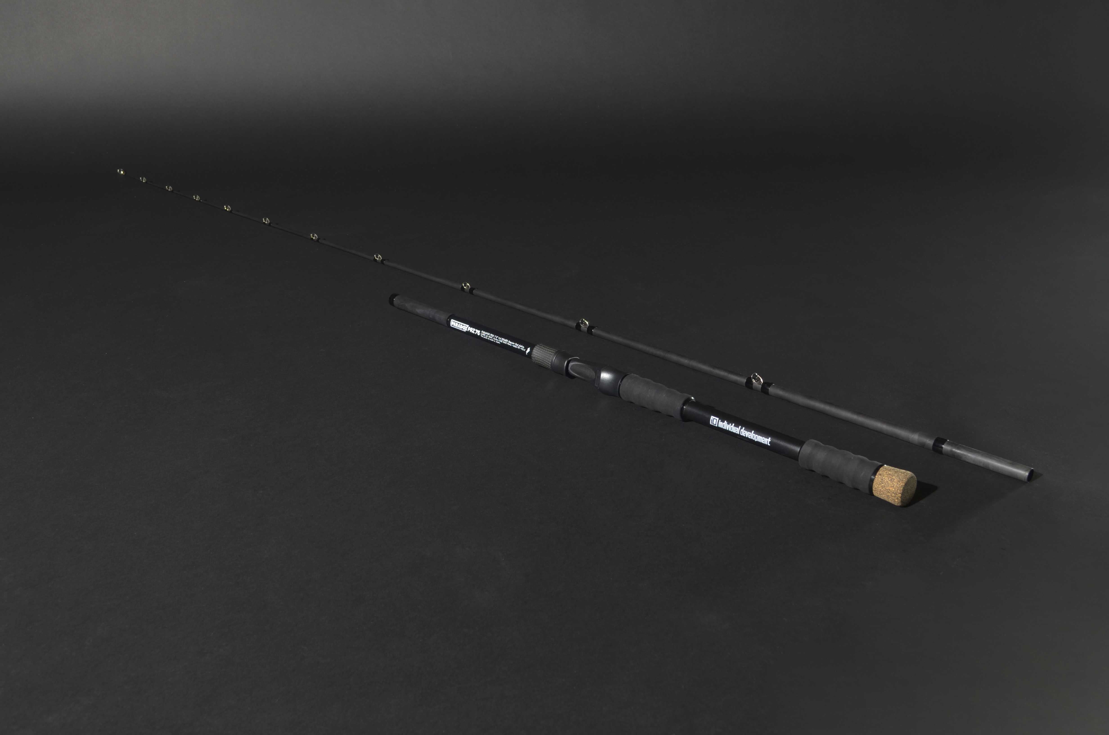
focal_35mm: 39
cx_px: 554
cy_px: 368
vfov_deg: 34.1
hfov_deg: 49.6
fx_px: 1199
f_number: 8
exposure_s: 1.6
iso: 100
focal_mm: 26
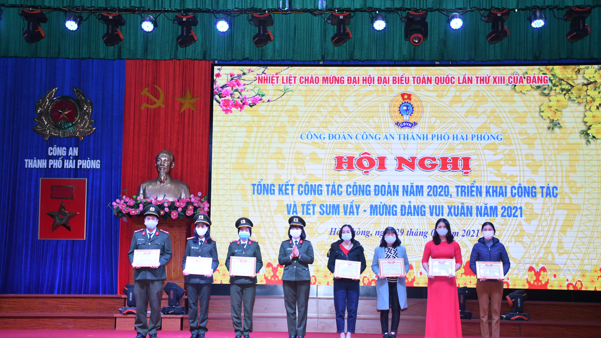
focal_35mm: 51
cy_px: 193
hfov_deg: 40.6
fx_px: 813
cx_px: 304
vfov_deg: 23.5
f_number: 4
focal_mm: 32
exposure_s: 1/200
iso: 800
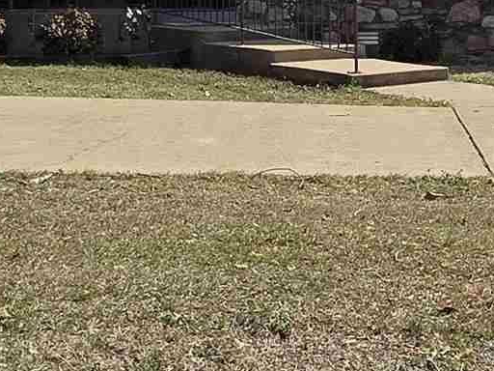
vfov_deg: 18.4
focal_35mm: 78
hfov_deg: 24.1
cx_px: 468
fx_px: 1113
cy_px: -9
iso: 50
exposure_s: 1/5285
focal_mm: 2.2
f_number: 2.2
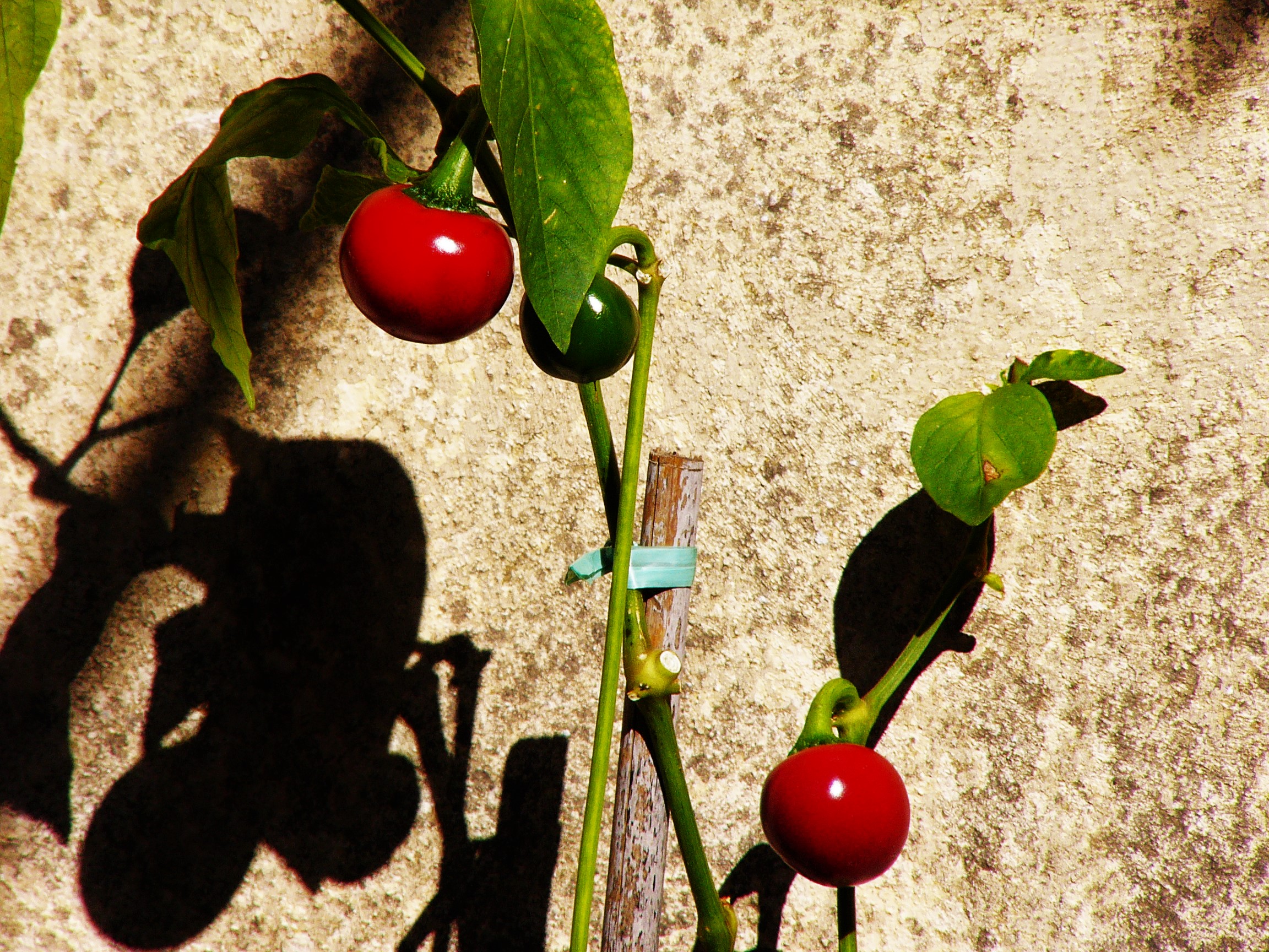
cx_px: 634
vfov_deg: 3.4
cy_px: 476
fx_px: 15837
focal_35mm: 432
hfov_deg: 4.6
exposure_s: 1/1000
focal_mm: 72
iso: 100
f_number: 6.5
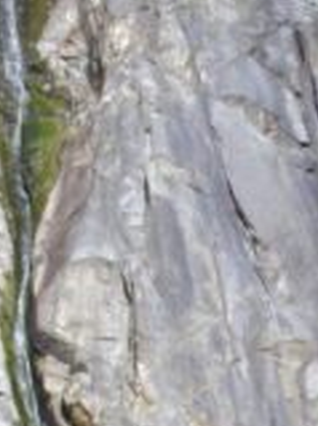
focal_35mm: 238
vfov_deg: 8.3
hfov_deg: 6.2
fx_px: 2919
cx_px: 192
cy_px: 383
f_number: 5.6
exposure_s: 1/250
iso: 100
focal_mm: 6.2
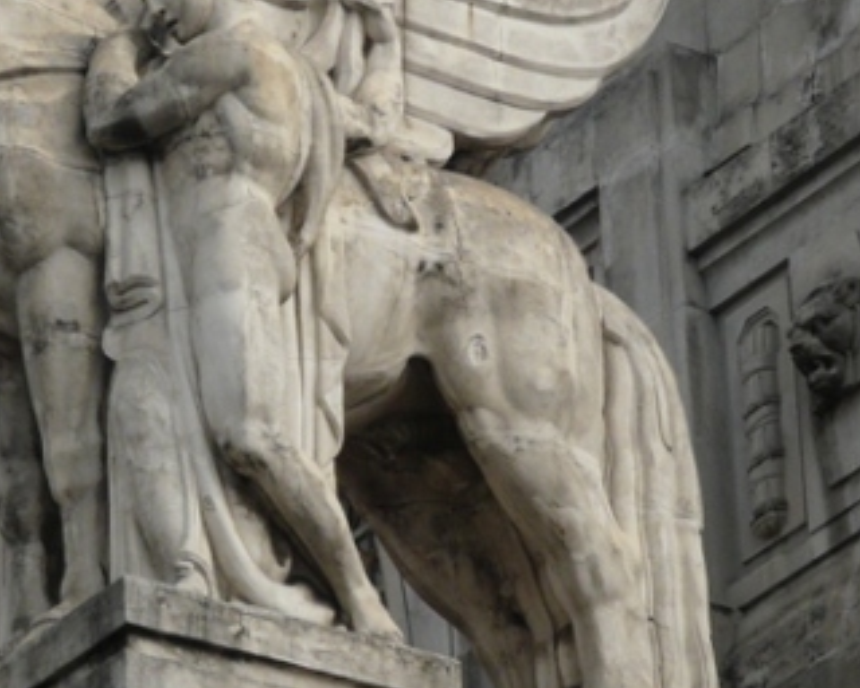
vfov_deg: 3.8
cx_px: 301
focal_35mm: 406
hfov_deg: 4.8
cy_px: 202
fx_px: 10334
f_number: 5.6
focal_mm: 28.8
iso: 100
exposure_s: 1/400
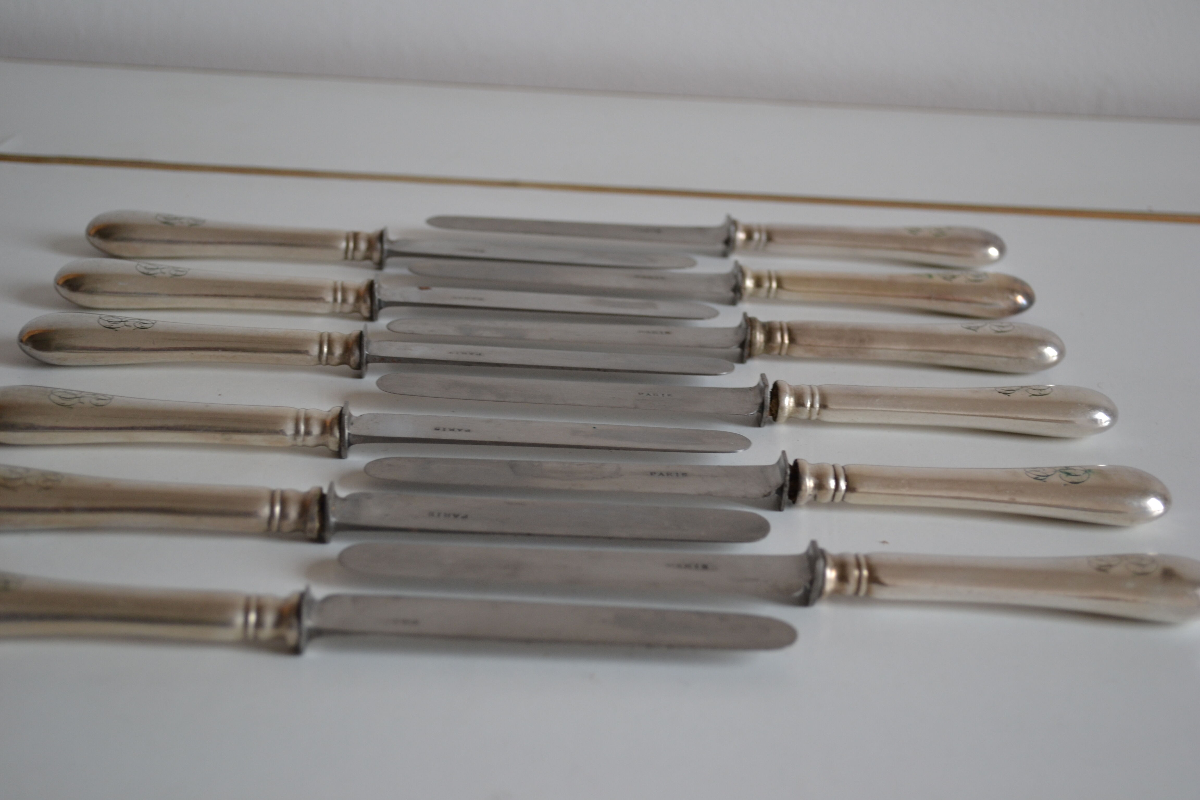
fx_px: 1800
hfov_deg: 36.9
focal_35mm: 54
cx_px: 600
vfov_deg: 25.1
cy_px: 400
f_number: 5
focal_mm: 36
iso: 400
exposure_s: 1/40
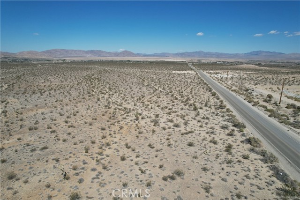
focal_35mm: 22
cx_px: 150
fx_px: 183
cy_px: 100
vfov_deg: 57.3
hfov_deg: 78.6
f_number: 2.8
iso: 100
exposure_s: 1/3200
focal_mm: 8.38
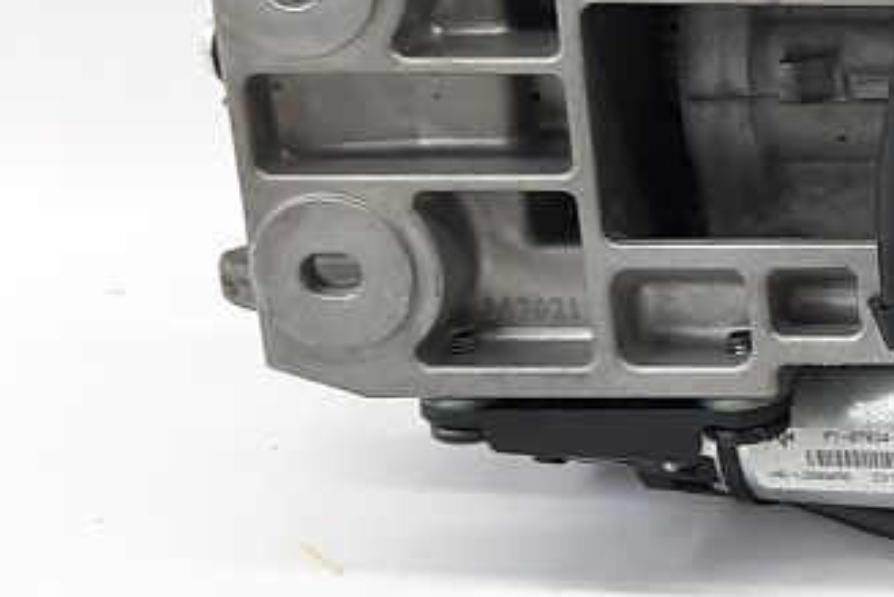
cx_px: 1499
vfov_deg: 14.2
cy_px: -3
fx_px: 2360
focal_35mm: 95
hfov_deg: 18.0
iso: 100
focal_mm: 4.6
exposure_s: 1/60
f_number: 2
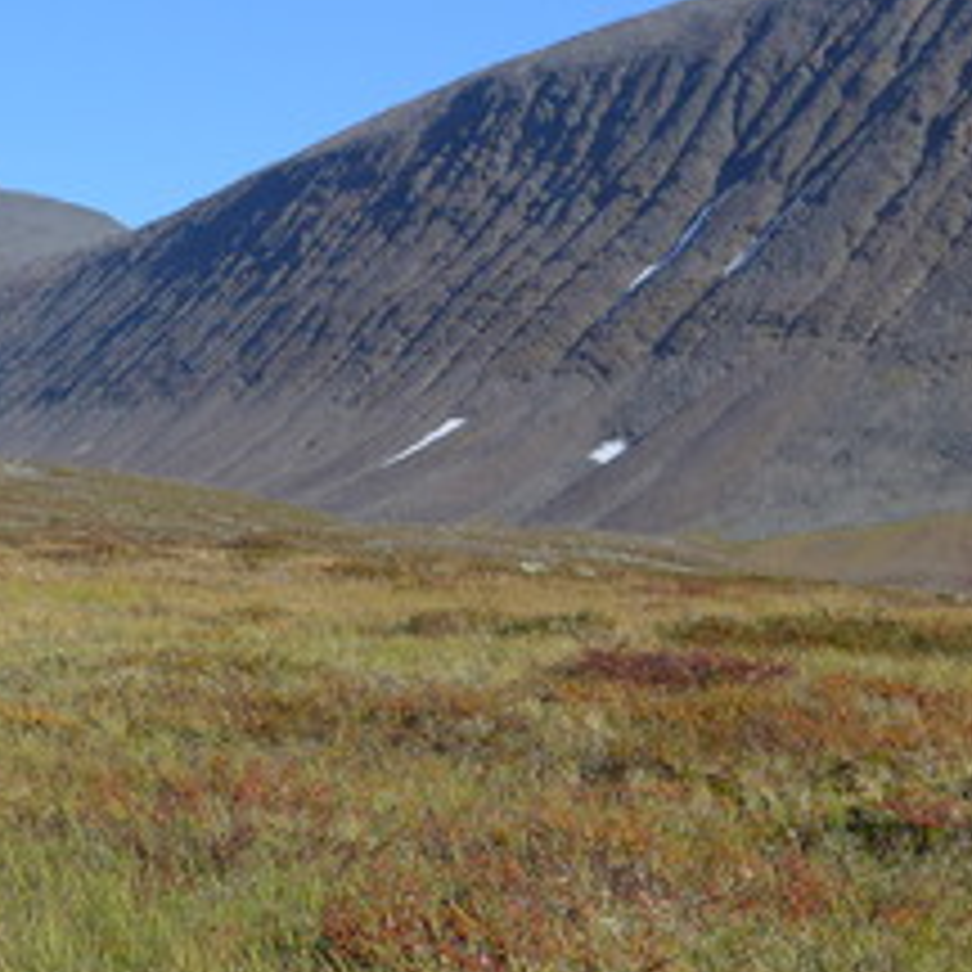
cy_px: 576
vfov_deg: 15.4
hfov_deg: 14.4
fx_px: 3590
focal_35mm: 113
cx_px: -470
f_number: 2.8
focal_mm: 7.9
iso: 80
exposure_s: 1/1300
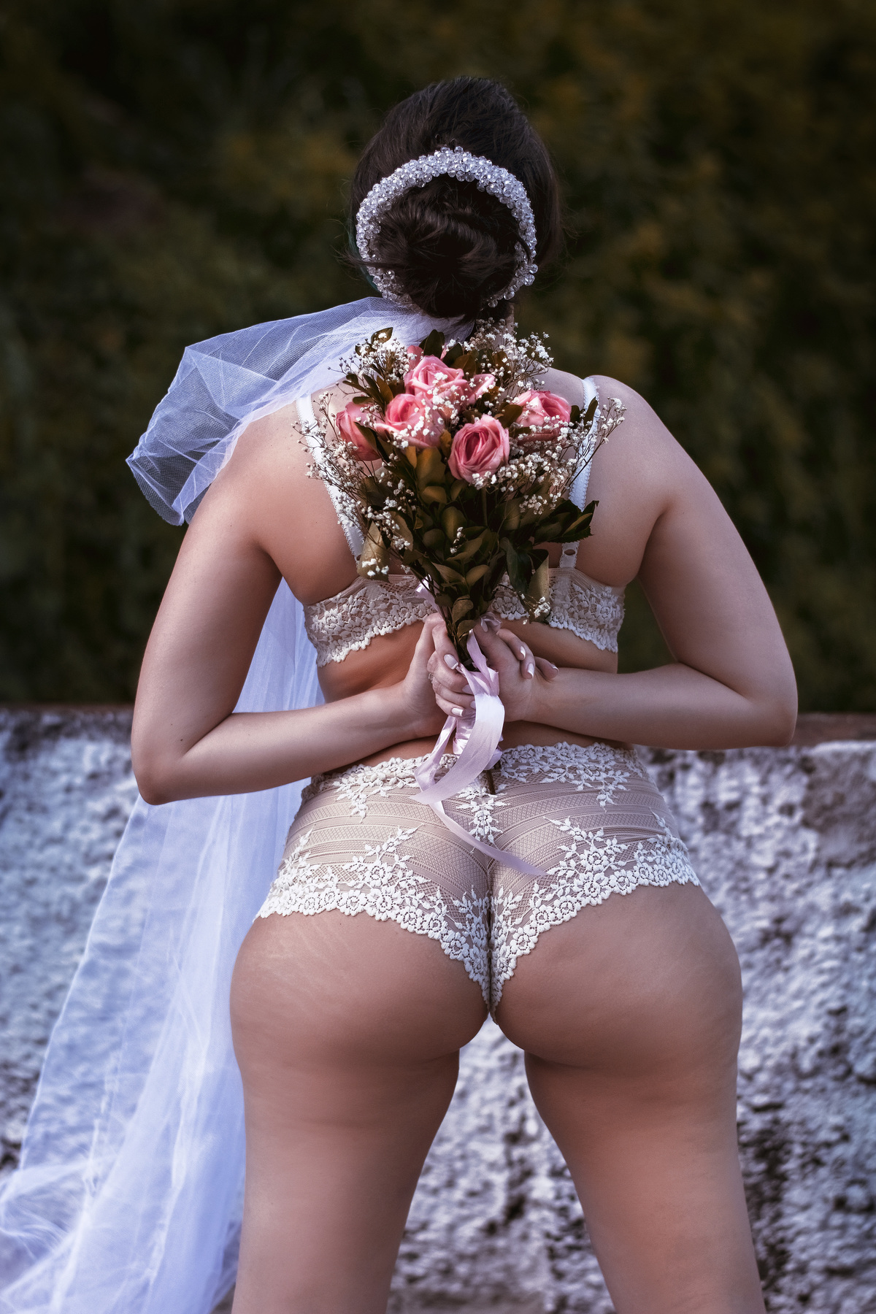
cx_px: 438
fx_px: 2737
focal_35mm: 75
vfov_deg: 27.0
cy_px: 657
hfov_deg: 18.2
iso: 320
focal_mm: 50
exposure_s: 1/4000
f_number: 2.5
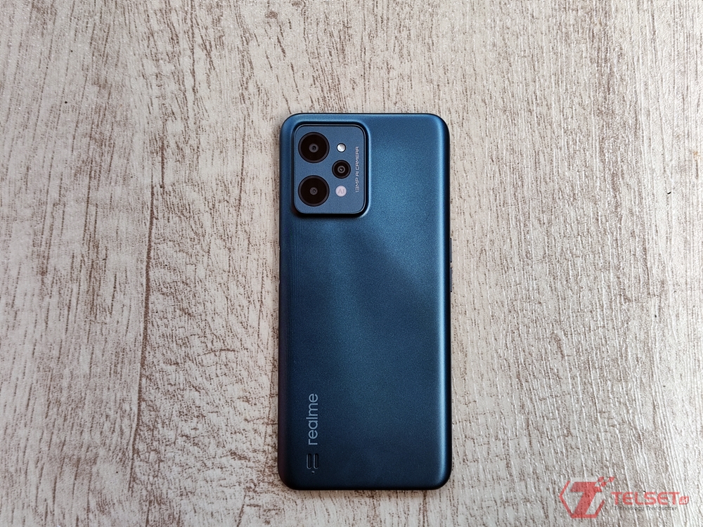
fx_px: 487
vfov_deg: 56.8
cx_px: 352
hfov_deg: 71.6
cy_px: 264
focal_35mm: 24
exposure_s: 1/100
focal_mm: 5.59
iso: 83
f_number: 1.88
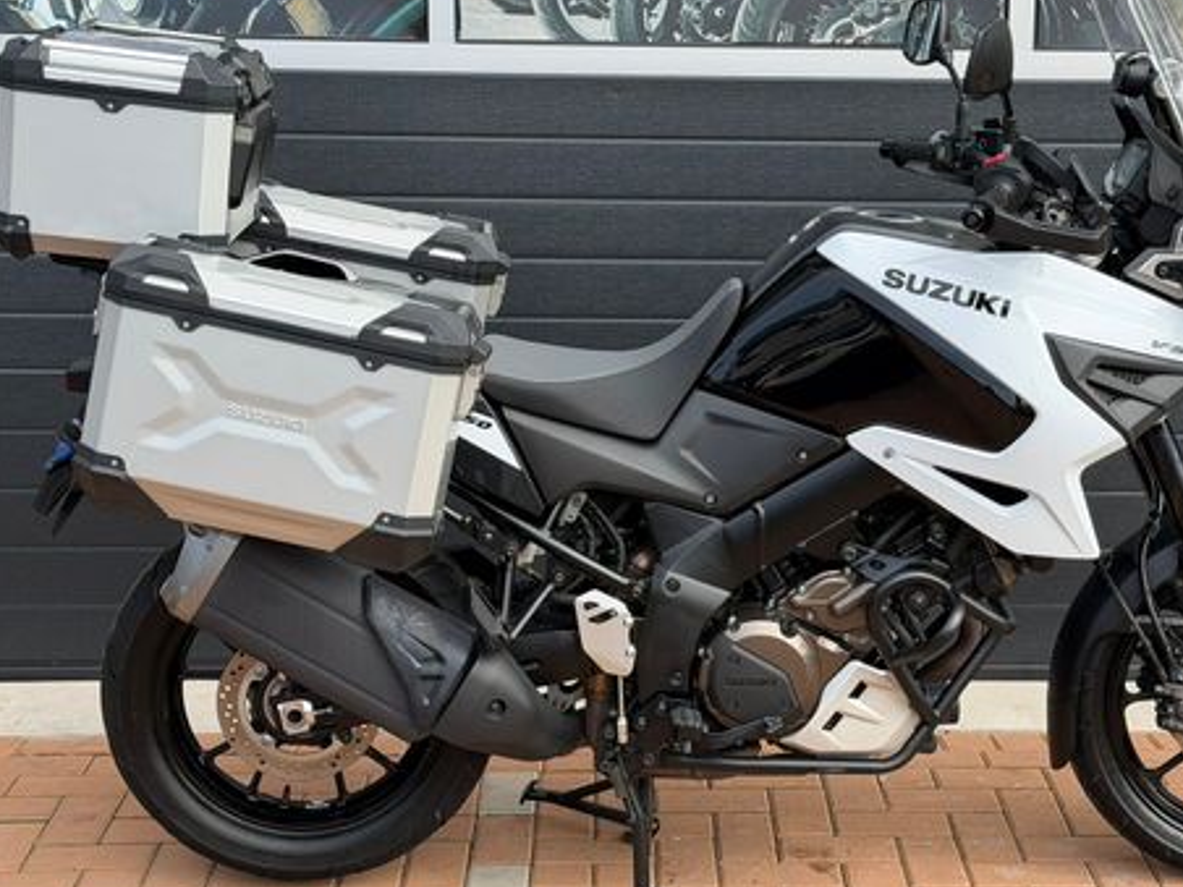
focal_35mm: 68
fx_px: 2324
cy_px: 419
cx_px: 722
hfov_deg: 28.5
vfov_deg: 21.6
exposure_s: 1/2088
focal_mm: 6.76
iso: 80
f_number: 1.78
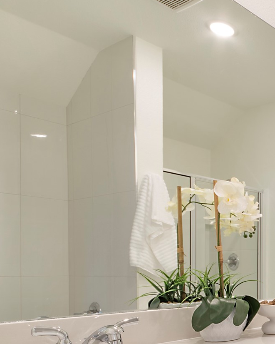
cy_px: 266
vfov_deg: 46.9
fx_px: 376
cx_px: 416
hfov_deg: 27.3
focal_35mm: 37
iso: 100
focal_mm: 10
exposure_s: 1/5
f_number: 11
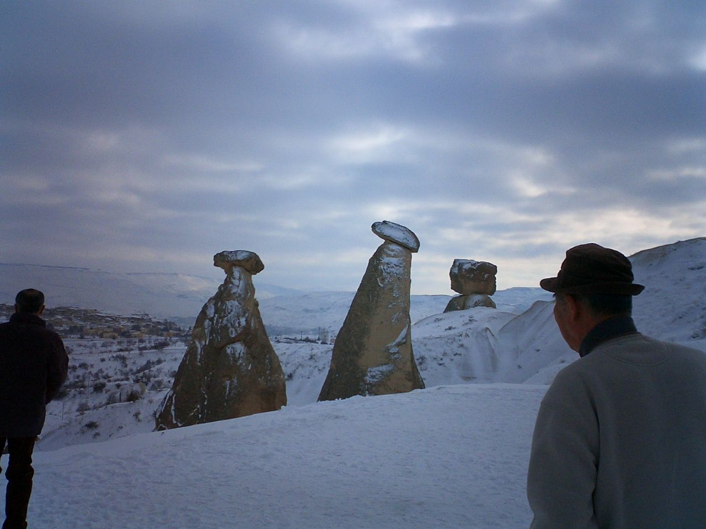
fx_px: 755
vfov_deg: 38.7
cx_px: 353
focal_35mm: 37
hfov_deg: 50.1
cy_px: 264
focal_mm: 5.6
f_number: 3.5
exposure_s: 1/3200
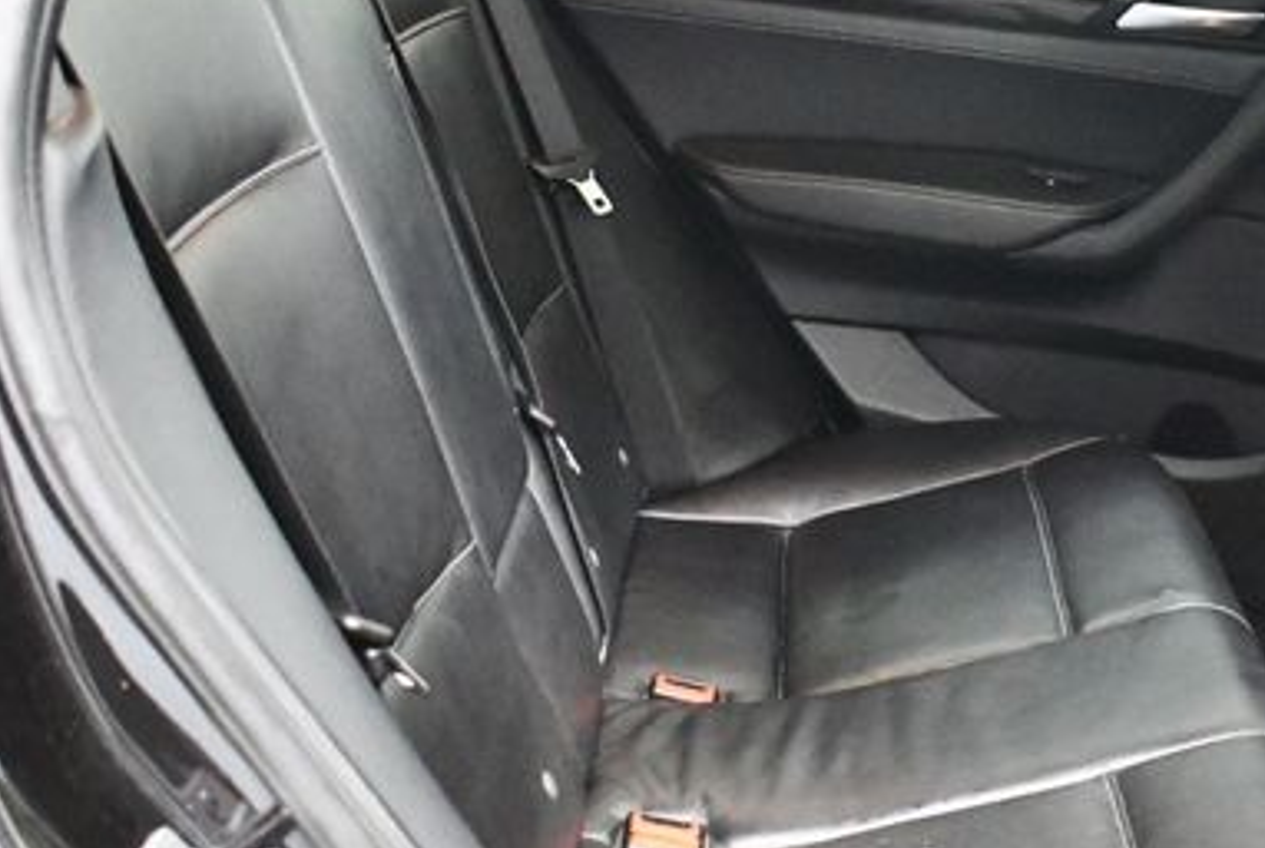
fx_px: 2710
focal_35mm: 77
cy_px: 560
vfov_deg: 17.7
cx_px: 947
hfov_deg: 26.0
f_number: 3.8
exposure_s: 1/60
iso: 12800
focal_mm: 23
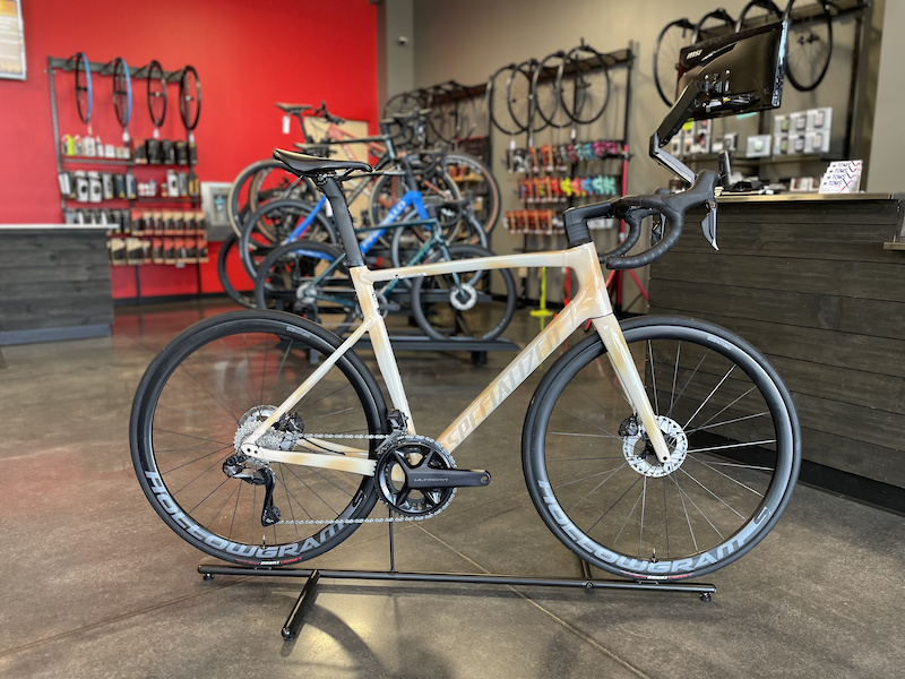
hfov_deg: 67.3
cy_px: 340
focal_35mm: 26
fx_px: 680
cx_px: 452
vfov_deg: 53.1
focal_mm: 4.2
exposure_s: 1/60
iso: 80
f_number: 1.6
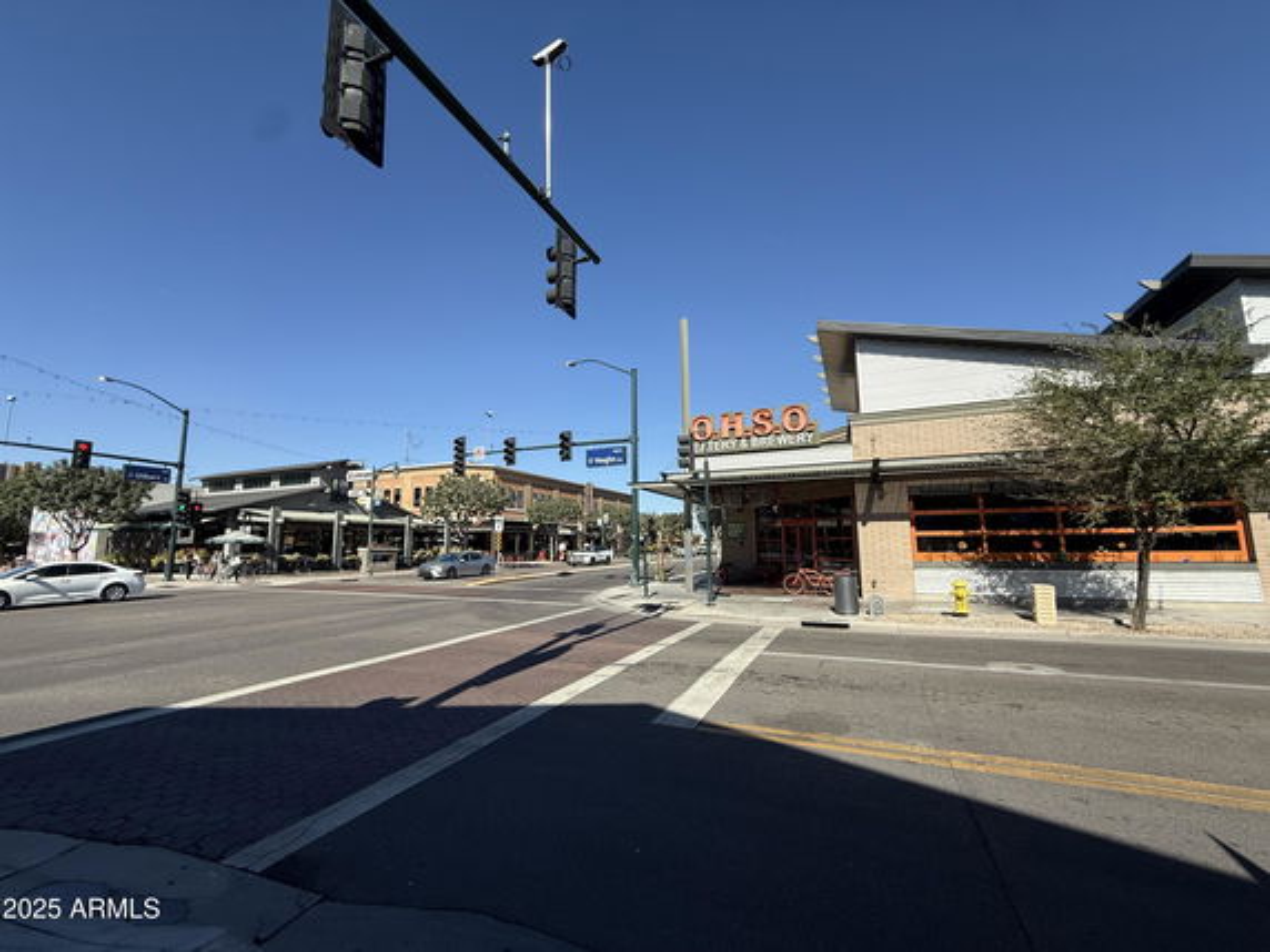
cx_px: 635
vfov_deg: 85.7
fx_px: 514
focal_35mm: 14
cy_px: 476
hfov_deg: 102.1
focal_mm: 2.22
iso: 50
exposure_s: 1/2320
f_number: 2.2
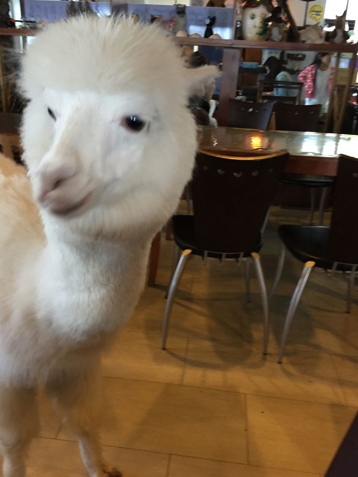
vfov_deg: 58.3
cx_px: 176
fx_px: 427
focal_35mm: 31
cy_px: 240
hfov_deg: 45.5
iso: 125
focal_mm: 4.15
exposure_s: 1/30
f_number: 2.2
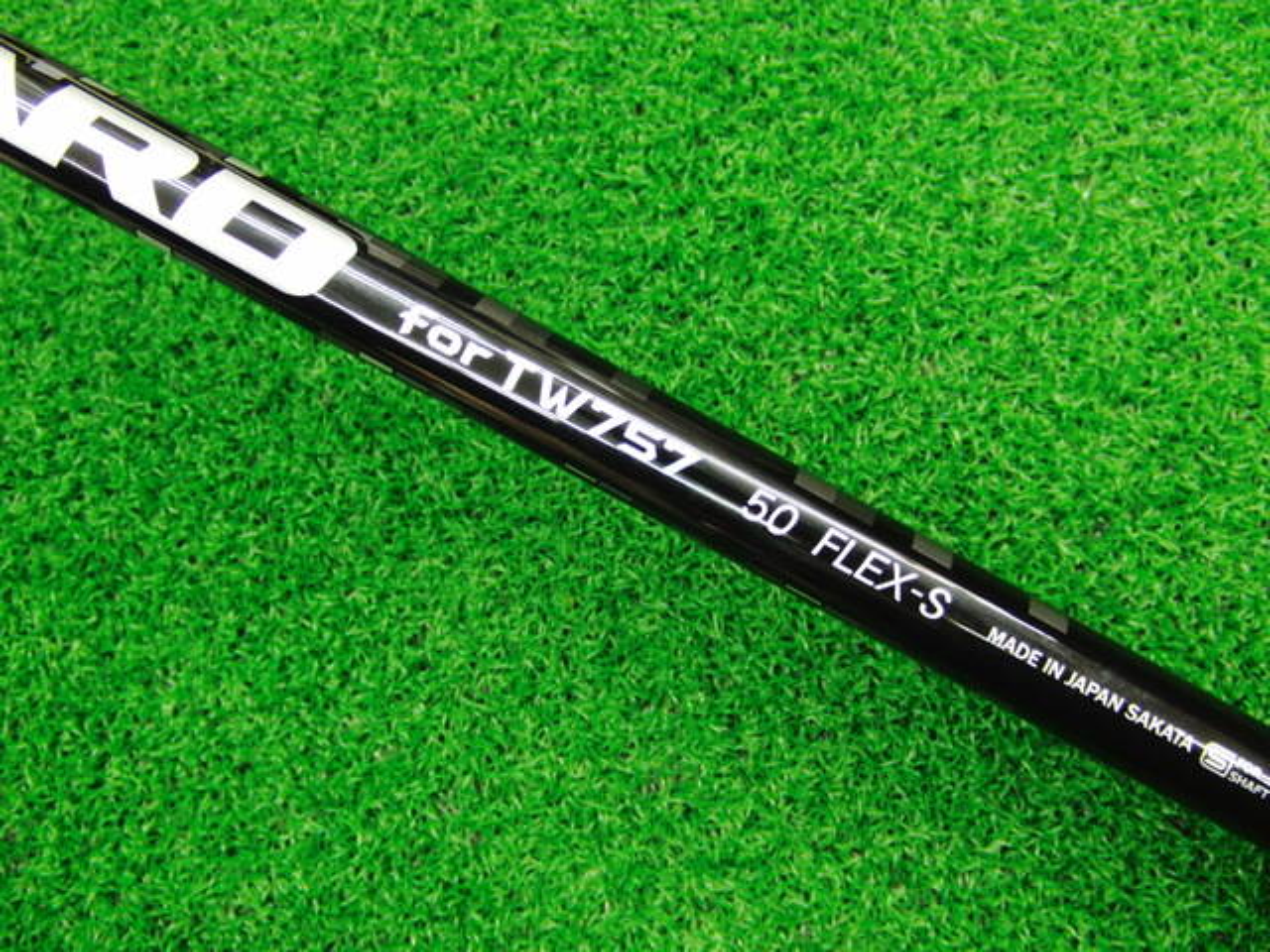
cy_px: 476
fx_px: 1357
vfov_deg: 38.7
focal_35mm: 37
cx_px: 635
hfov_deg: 50.1
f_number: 3.6
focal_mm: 6.42
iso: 400
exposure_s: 1/20
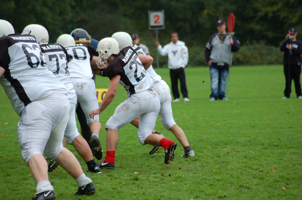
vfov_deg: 5.4
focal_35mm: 255
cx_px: 151
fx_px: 2135
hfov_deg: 8.1
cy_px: 100
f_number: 4.8
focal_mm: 170
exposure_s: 1/500
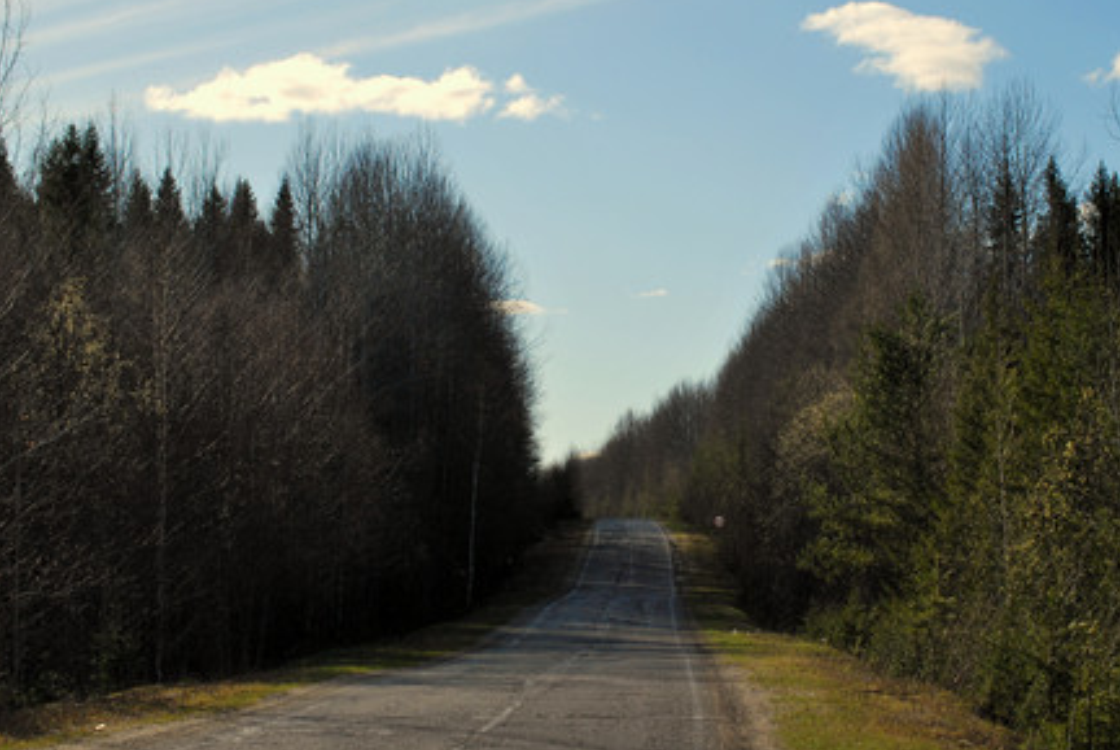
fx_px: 2977
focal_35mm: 96
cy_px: 378
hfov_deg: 21.3
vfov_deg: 14.3
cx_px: 635
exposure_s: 1/800
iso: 200
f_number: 8
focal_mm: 55
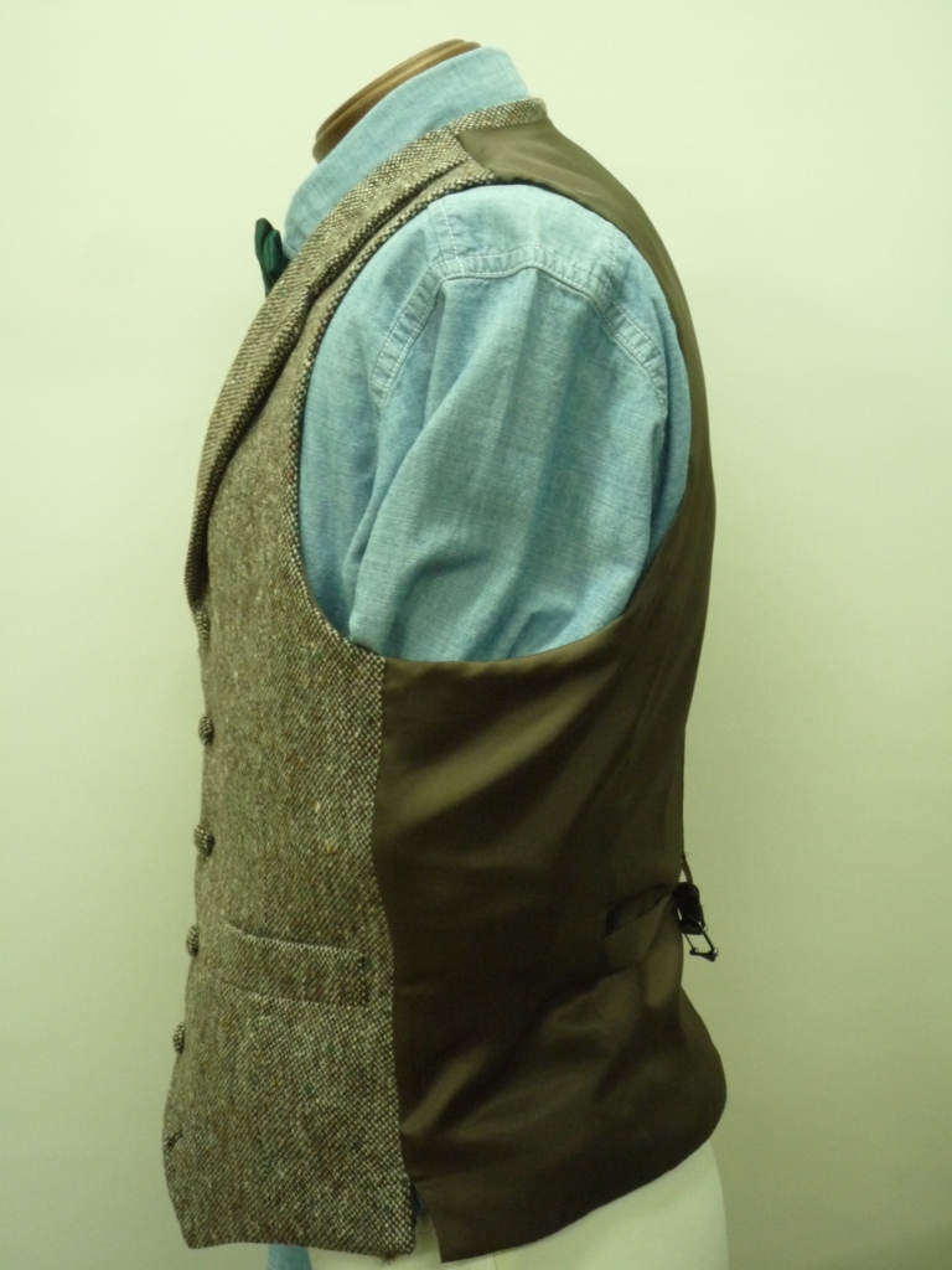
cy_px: 635
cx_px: 476
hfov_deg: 30.9
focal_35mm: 47
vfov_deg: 40.4
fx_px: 1723
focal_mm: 8.3
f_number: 4.3
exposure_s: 1/20
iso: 400
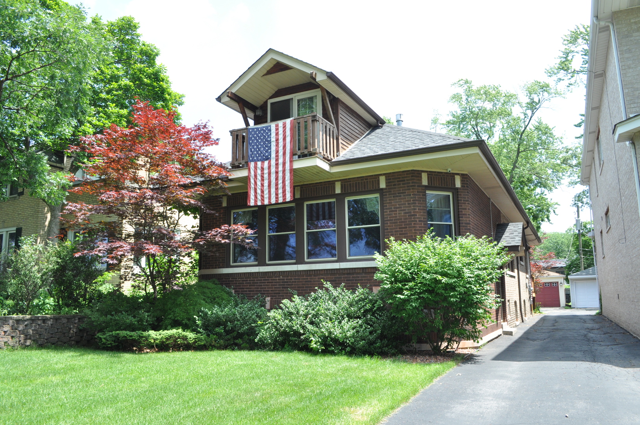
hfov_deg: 67.4
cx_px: 320
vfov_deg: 47.8
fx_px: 479
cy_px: 212
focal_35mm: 27
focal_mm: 18
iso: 500
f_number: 9
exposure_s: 1/200
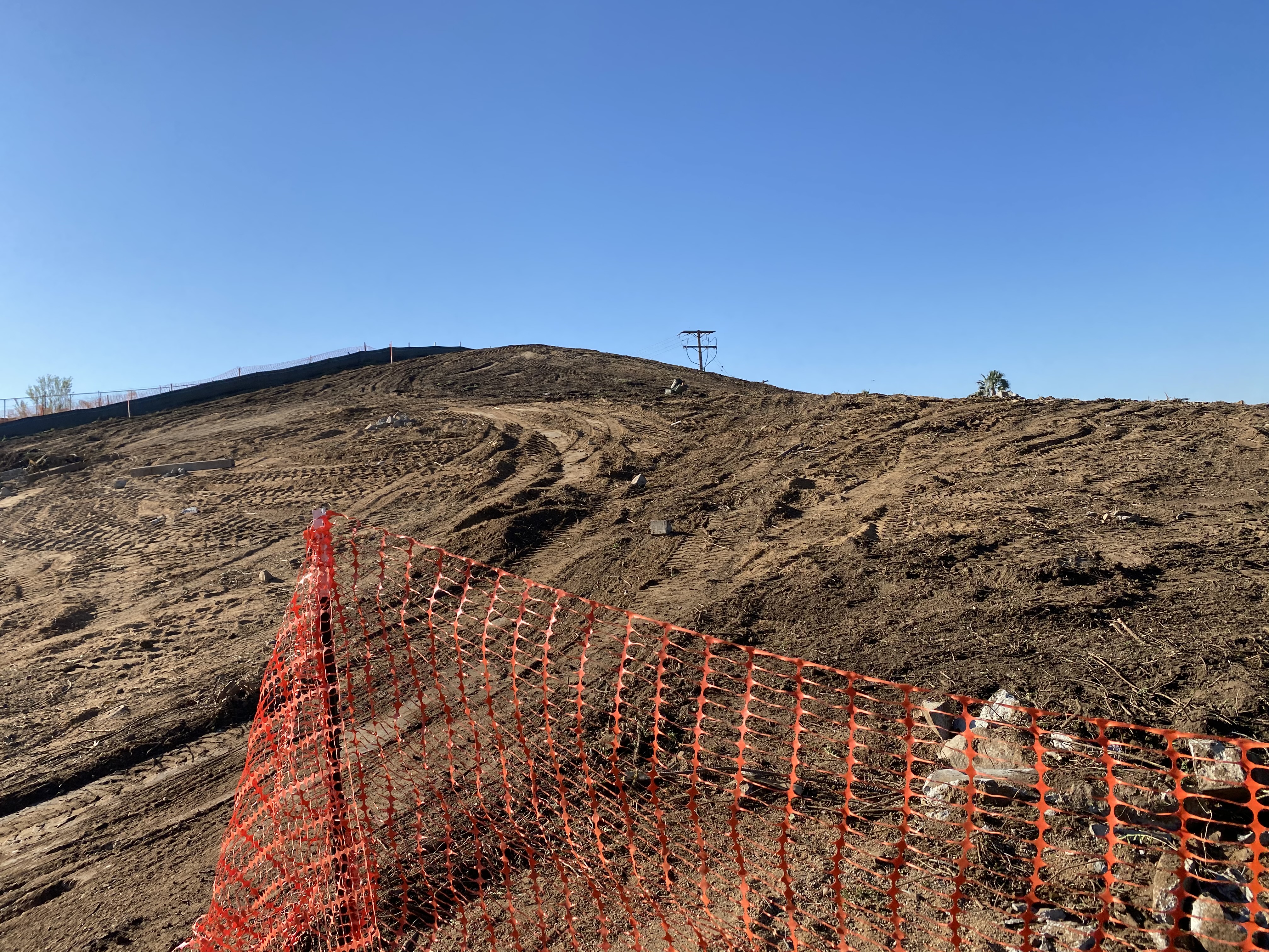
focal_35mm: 26
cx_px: 634
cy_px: 476
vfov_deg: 53.1
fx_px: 953
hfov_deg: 67.3
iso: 32
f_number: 1.8
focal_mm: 4.25
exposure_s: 1/2141
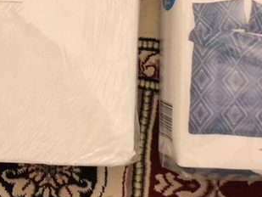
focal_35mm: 58
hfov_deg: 31.0
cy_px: 10
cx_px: 4
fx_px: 439
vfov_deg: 24.3
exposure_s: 1/13
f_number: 1.8
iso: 100
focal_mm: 3.99
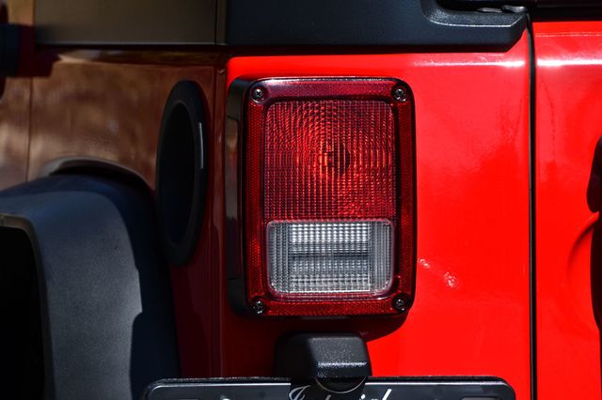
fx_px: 4379
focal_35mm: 262
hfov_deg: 7.9
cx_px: 301
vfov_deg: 5.2
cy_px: 200
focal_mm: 175
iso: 160
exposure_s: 1/500
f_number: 8
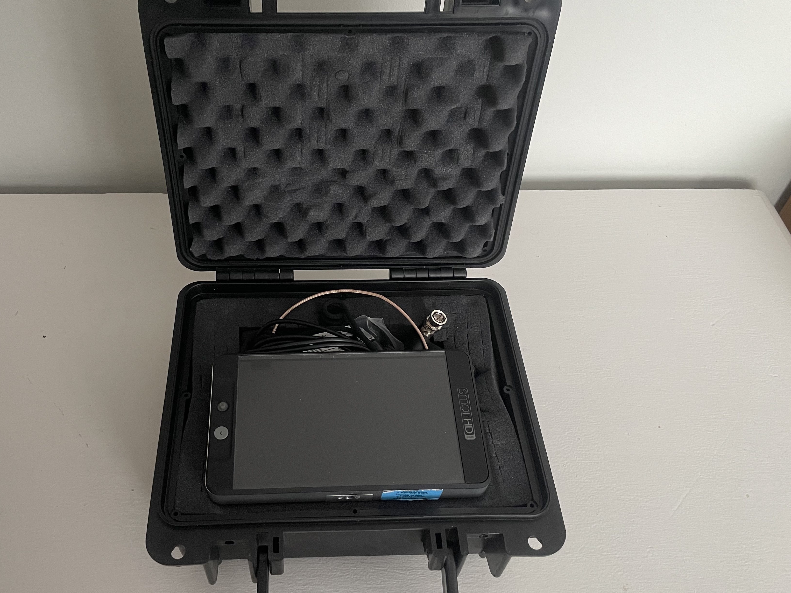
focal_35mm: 32
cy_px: 298
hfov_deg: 56.5
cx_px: 325
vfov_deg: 44.2
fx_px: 731
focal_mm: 4.2
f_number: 1.6
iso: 320
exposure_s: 1/60
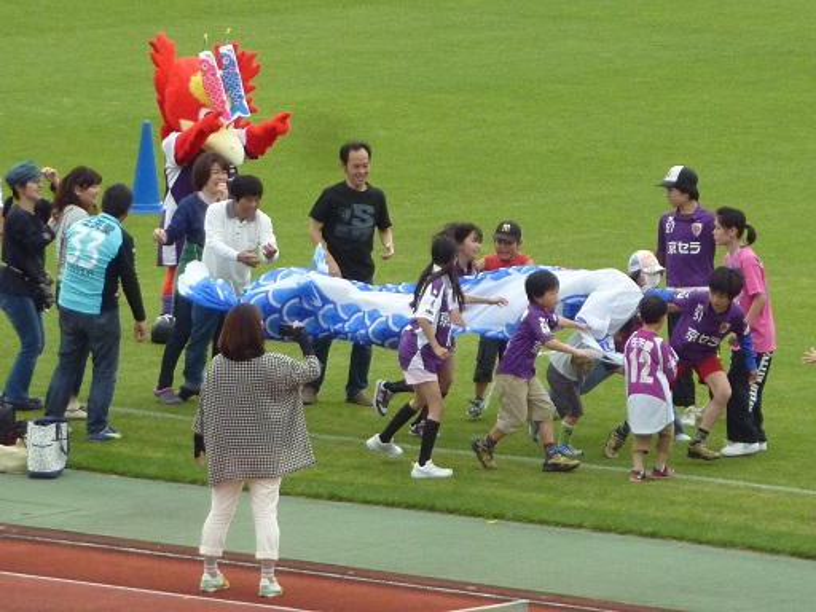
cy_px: 306
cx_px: 408
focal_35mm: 401
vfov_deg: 3.7
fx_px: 9453
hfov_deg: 4.9
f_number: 4.8
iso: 320
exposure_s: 1/640
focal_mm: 45.7
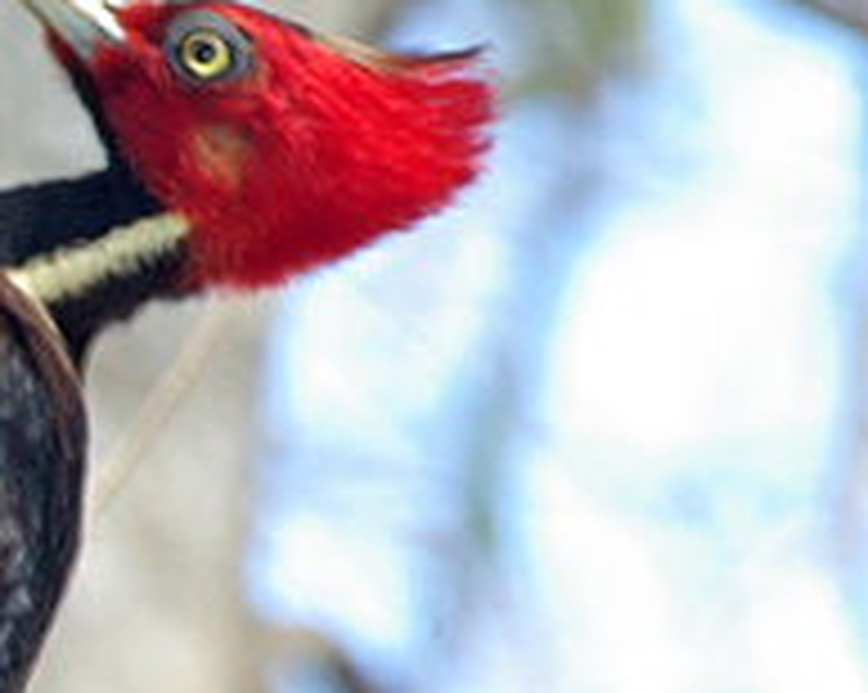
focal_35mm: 1481
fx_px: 38008
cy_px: 536
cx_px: -499
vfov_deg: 1.0
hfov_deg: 1.3
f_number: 11
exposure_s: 1/45
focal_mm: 300
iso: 400
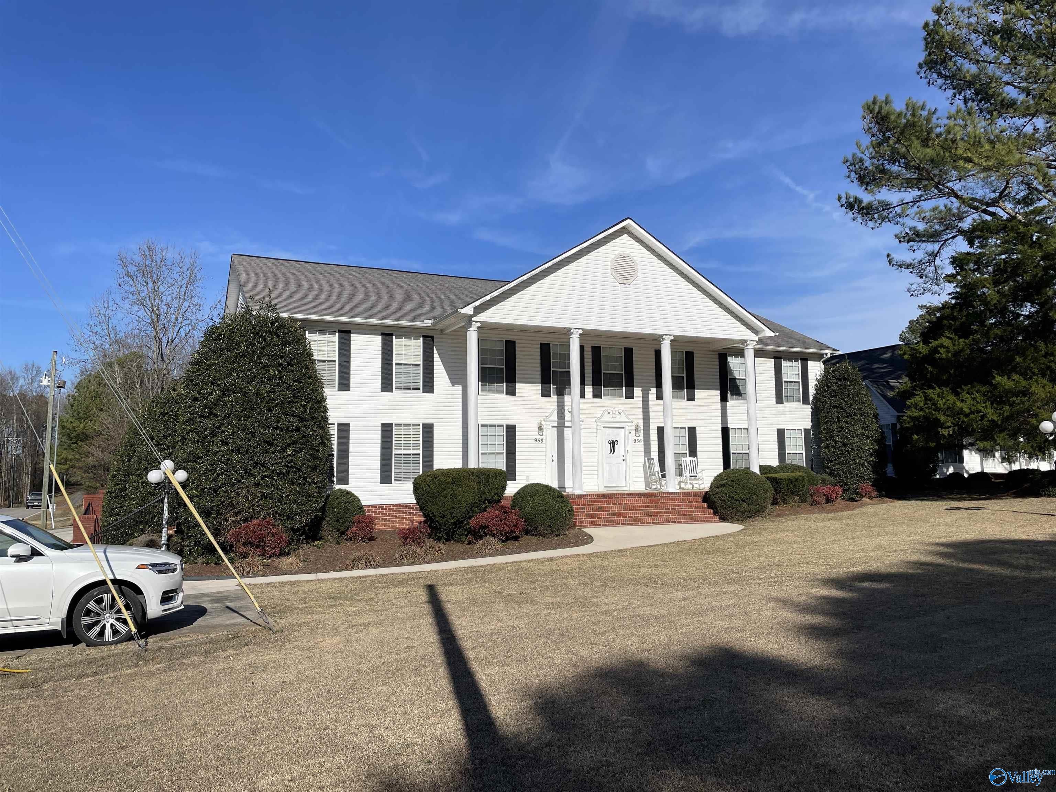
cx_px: 528
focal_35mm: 26
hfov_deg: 67.3
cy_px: 396
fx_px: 793
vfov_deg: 53.1
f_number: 1.6
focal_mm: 4.2
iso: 32
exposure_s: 1/7299
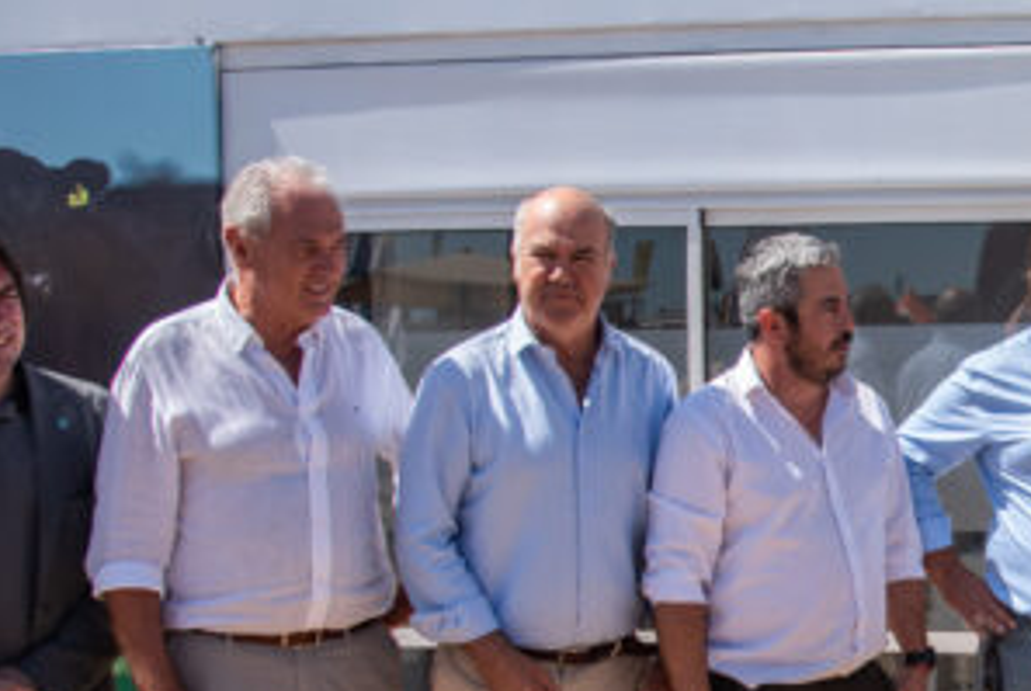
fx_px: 1778
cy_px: 491
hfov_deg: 29.2
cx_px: 1132
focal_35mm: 62
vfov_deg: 21.8
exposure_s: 1/4000
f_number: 6.3
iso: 1000
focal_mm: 24
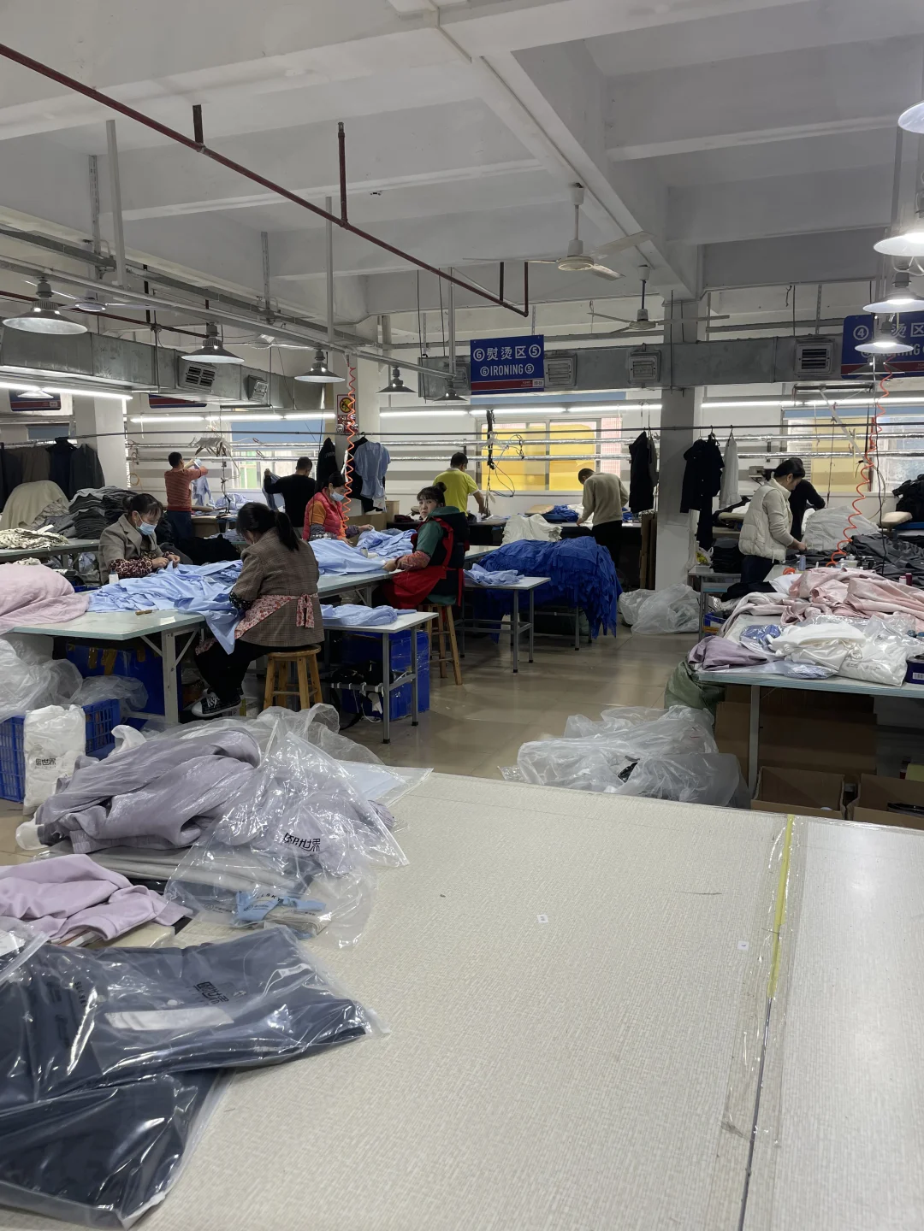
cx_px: 462
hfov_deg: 53.1
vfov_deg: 67.3
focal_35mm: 26
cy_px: 616
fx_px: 925
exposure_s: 1/100
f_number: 1.6
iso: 32
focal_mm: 4.2
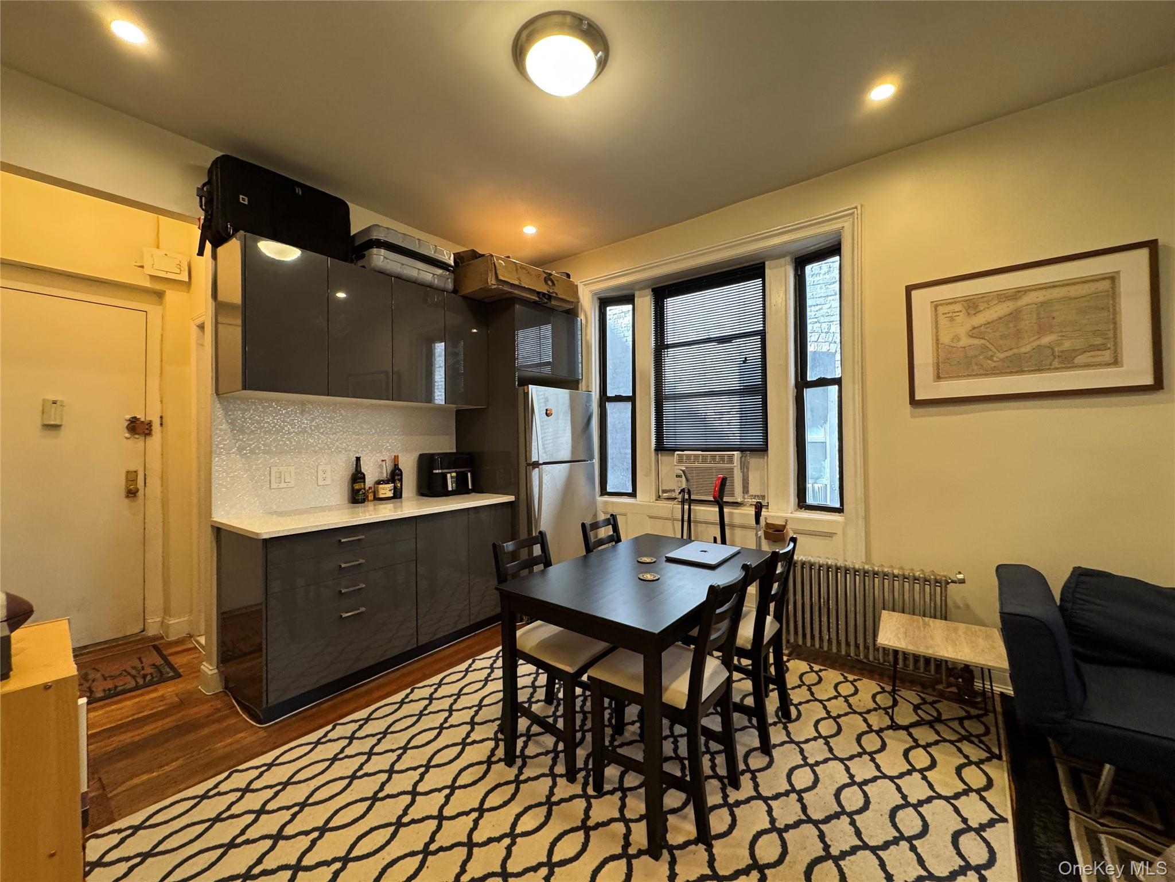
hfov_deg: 102.1
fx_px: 475
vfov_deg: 85.7
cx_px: 588
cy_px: 441
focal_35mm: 14
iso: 250
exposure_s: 1/60
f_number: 2.2
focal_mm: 2.22
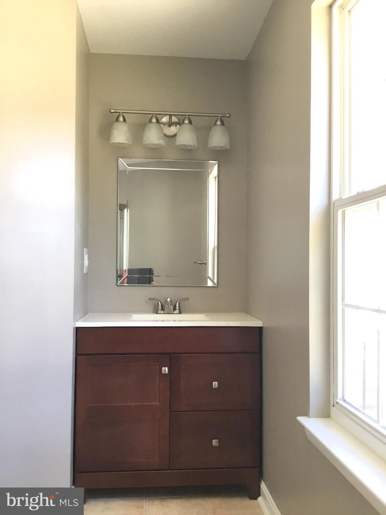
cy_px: 258
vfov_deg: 58.4
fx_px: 461
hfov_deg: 45.4
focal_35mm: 31
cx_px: 193
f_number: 2.4
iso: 32
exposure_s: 1/40
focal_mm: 3.3
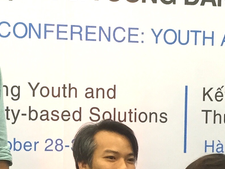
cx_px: 50
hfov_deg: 16.4
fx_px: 774
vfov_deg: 12.3
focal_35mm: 119
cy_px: 165
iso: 100
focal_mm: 4.15
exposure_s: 1/33
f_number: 2.2
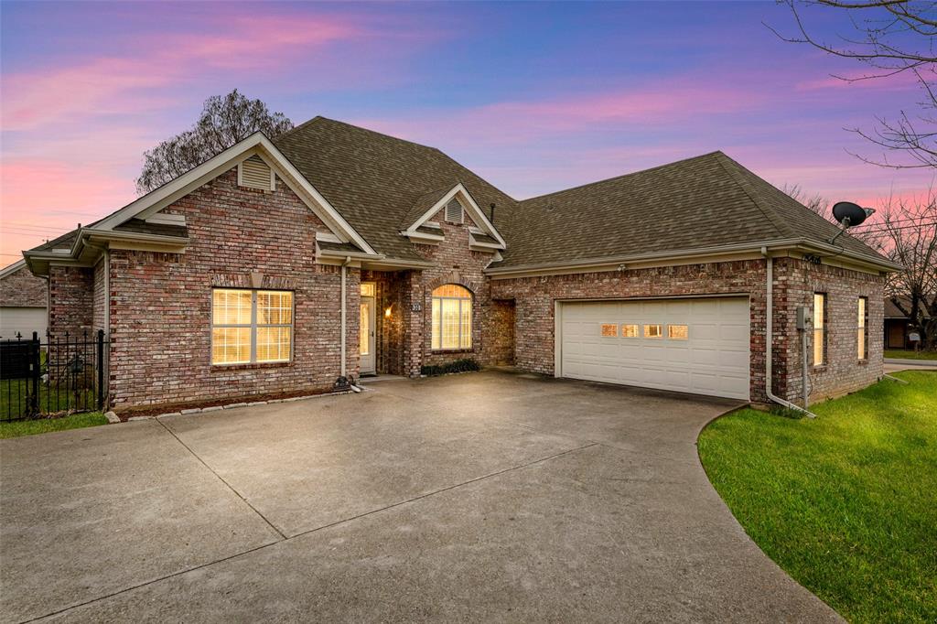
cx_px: 468
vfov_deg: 63.7
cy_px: 312
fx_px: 502
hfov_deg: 86.0
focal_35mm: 19
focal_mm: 19.3
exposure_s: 1/400
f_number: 9
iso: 400
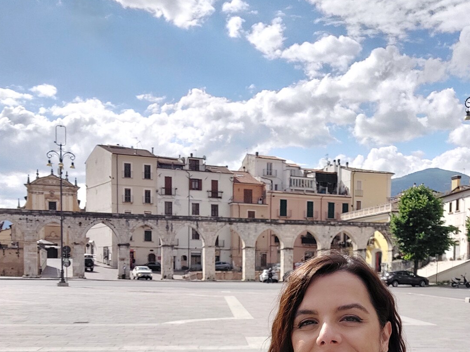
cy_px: 312
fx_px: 624
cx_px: 295
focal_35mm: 46
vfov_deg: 30.2
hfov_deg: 40.9
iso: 40
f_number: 2.2
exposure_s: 1/849
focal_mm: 3.72
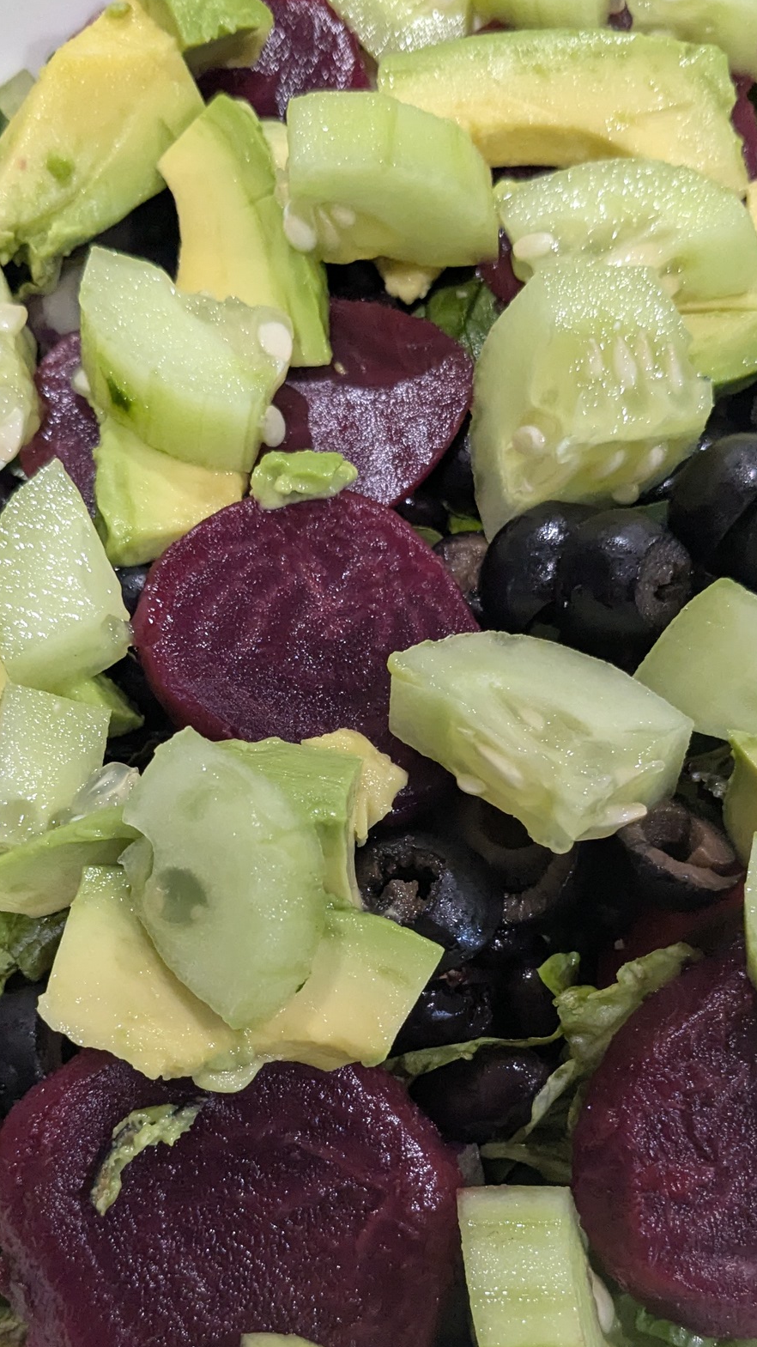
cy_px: 847
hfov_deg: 24.9
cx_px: 391
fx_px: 1714
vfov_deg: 42.6
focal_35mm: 48
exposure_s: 1/120
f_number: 1.73
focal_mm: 4.38
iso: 554
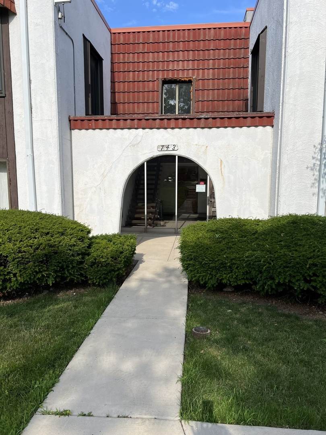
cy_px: 218
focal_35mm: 26
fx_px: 326
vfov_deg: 67.3
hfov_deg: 53.1
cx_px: 163
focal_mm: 5.7
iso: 50
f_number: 1.5
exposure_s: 1/3704
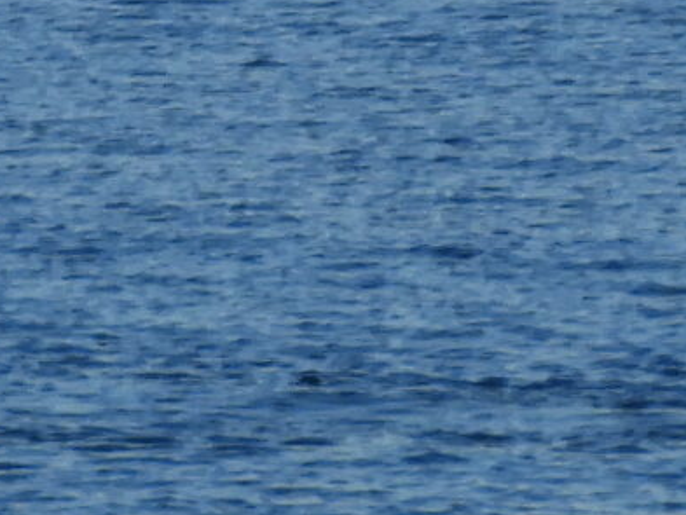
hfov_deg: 1.5
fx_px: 25830
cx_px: 396
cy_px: -974
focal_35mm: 1303
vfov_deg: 1.1
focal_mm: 35.8
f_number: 5.3
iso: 100
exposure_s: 1/640
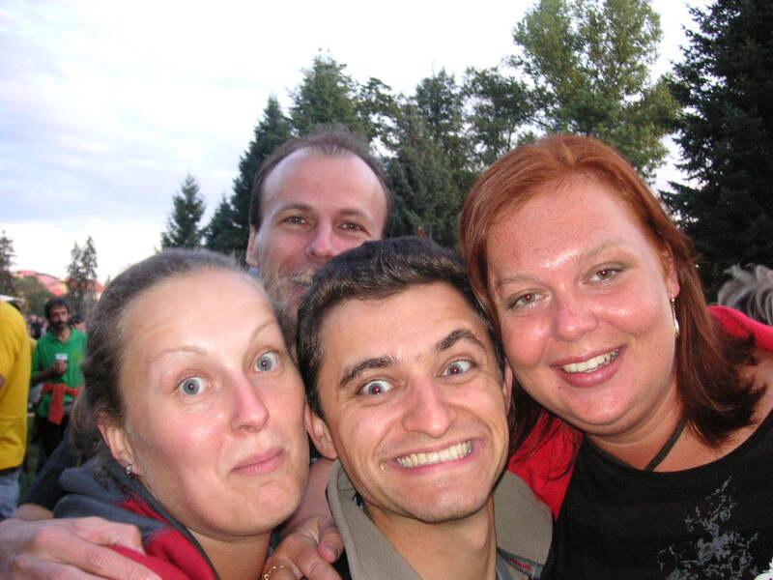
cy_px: 290
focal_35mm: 37
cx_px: 386
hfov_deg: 50.1
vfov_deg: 38.7
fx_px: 826
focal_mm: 6.1
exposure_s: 1/45
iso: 160
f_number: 2.8
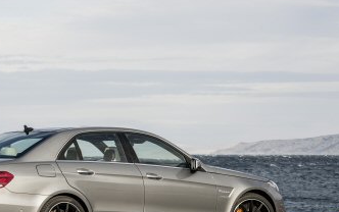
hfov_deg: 12.7
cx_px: 102
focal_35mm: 164
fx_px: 1516
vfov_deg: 8.0
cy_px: 107
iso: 100
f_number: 8
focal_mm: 110
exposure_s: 1/125
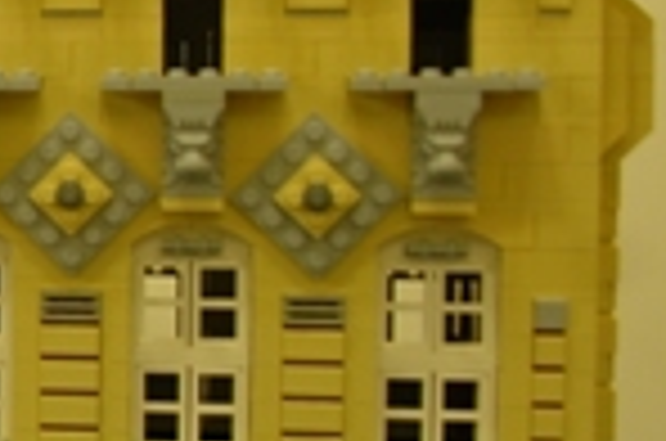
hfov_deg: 14.4
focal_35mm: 128
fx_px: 2363
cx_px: -486
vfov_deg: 10.6
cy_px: 135
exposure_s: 1/8
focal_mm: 21
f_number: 3.5
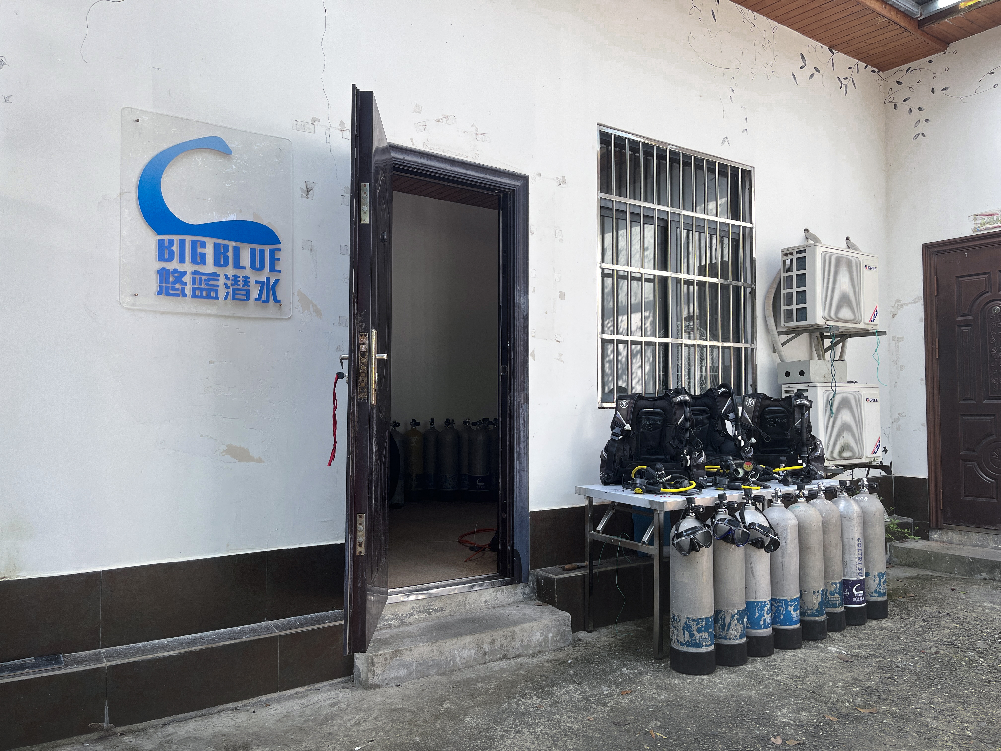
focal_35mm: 26
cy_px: 376
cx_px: 500
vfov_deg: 53.1
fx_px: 752
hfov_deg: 67.3
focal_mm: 5.1
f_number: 1.6
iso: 50
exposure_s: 1/428
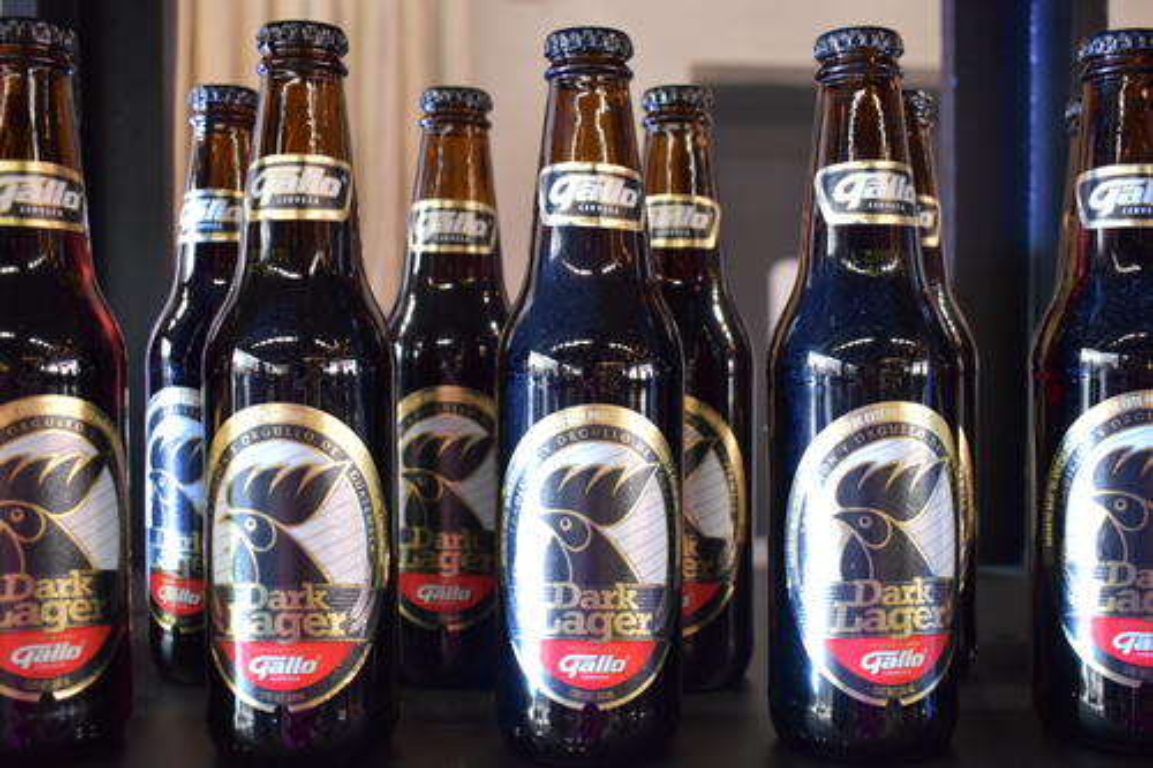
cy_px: 384
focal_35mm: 36
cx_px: 576
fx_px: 1153
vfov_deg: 36.8
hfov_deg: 53.1
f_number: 4.5
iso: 800
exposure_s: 1/40
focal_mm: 24
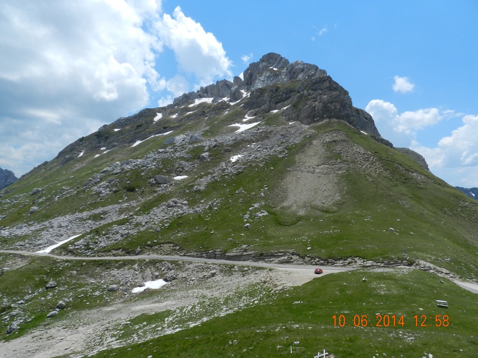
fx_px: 318
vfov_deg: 58.9
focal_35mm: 23
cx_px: 239
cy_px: 179
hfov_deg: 73.9
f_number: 5.6
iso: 160
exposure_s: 1/800
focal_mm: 4
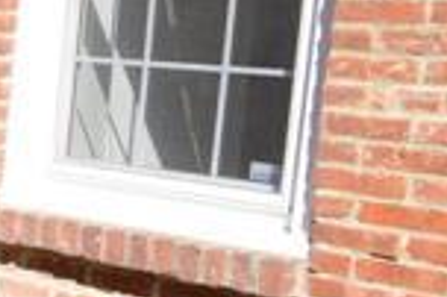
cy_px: 203
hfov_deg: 13.5
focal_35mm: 114
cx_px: -606
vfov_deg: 12.0
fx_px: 1414
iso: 125
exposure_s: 1/125
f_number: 8
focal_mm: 24
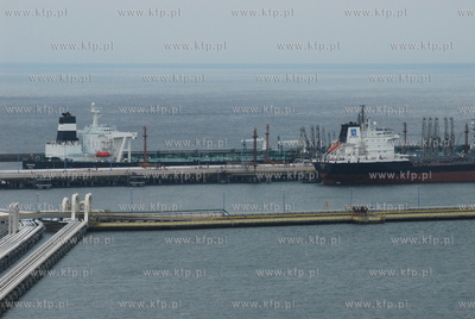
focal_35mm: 255
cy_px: 160
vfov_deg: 5.4
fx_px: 3370
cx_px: 238
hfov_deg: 8.1
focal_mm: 170
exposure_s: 1/250
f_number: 4.5
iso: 640
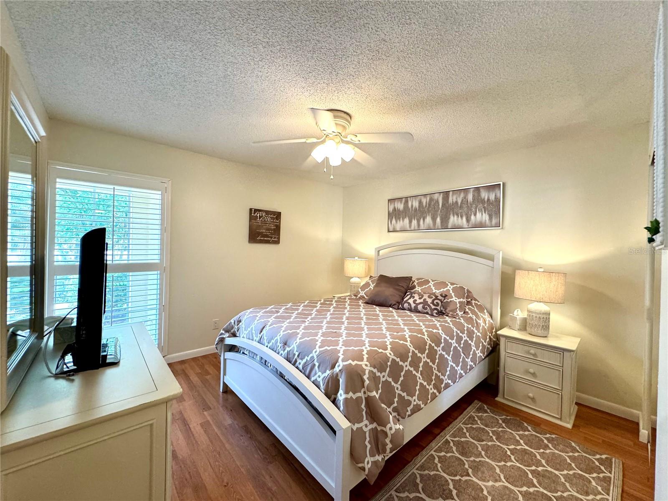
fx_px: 270
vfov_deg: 85.7
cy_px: 250
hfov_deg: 102.1
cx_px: 334
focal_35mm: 14
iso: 200
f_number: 2.2
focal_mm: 2.22
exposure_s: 1/120
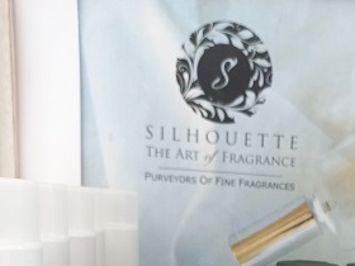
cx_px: 294
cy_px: 329
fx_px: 636
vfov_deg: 21.7
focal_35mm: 62
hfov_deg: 30.3
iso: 199
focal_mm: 4.6
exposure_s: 1/33.3
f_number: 1.8
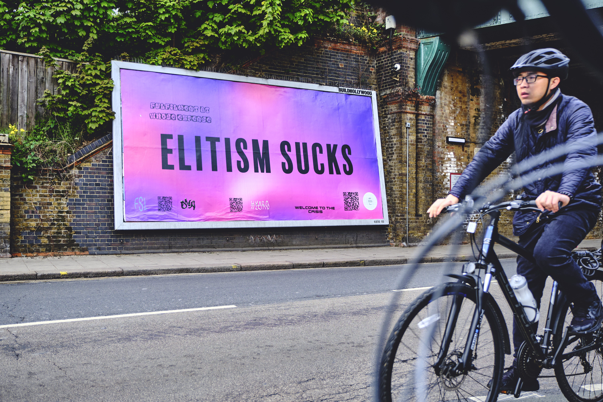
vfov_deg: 38.9
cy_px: 201
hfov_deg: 55.8
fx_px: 569
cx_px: 302
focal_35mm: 34
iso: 320
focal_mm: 22.7
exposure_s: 1/1000
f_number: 2.8
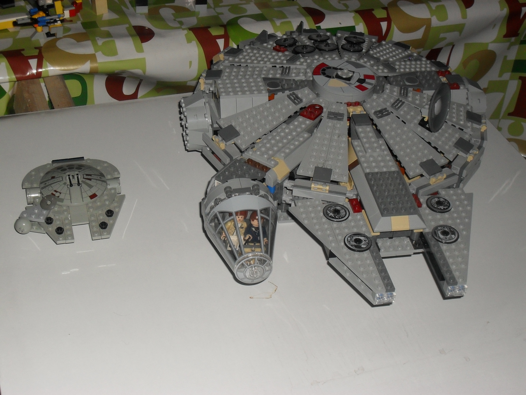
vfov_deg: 25.7
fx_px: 866
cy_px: 198
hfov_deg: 33.8
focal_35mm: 57
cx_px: 263
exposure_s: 1/60
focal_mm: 10.1
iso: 200
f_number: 10.9
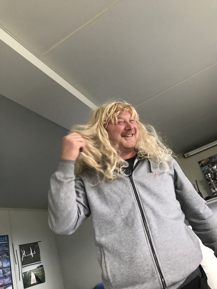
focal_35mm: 28
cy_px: 144
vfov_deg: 63.4
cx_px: 108
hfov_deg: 49.7
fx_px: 234
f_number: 1.8
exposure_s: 1/17
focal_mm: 3.99
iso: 40
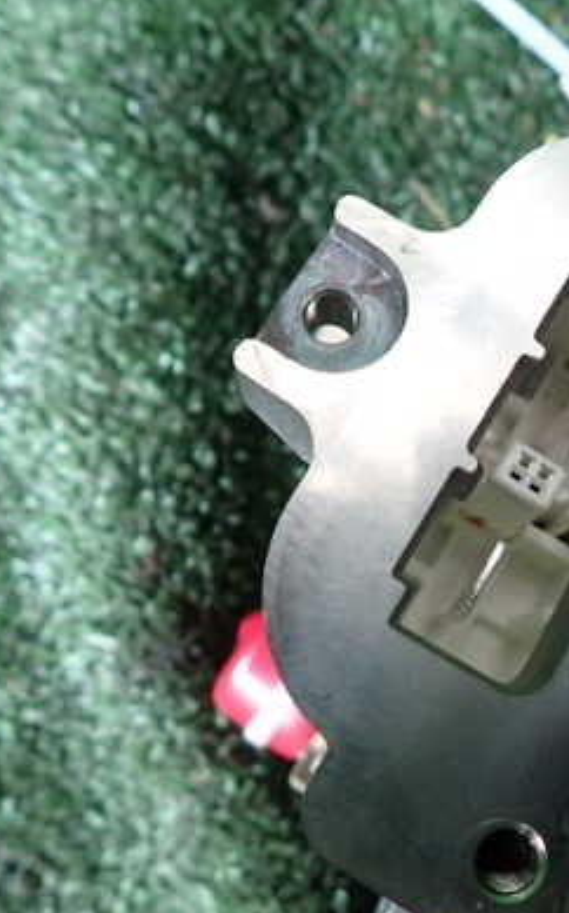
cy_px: 447
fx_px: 1019
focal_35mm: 41
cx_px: 524
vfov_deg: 48.2
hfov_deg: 29.7
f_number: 2
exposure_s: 1/30
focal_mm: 4.5
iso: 320
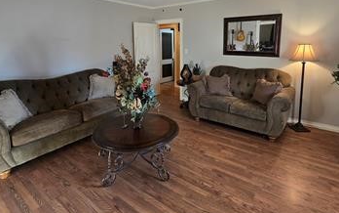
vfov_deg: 60.5
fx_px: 176
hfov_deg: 87.9
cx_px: 167
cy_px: 67
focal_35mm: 19
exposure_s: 1/60
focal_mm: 2.2
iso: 250
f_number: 2.2
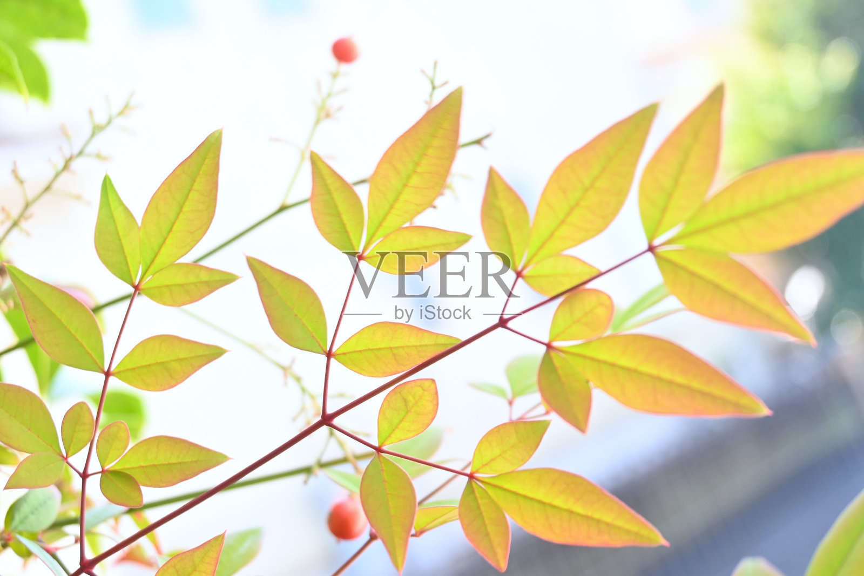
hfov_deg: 41.7
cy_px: 288
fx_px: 1134
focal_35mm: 47
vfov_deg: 28.5
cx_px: 432
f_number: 5
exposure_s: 1/60
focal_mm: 31.5
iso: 200
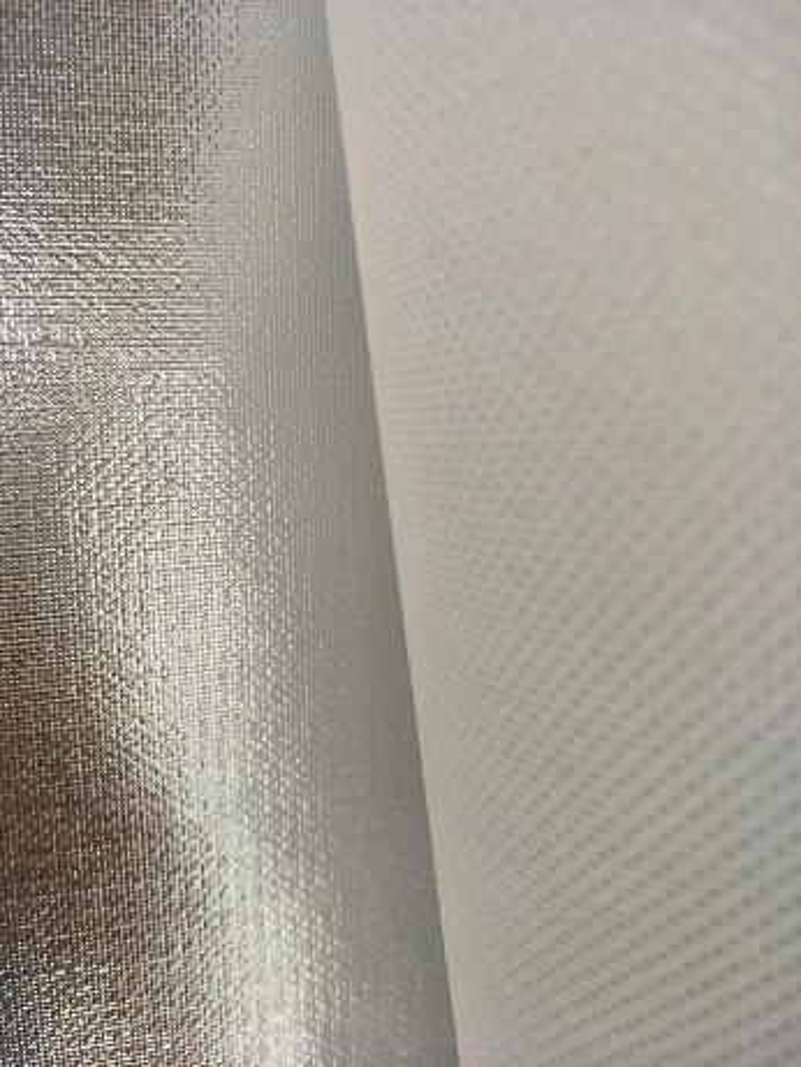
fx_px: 740
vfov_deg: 71.6
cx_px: 400
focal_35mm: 24
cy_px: 534
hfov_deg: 56.8
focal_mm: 4.1
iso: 254
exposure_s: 1/33
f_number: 1.7
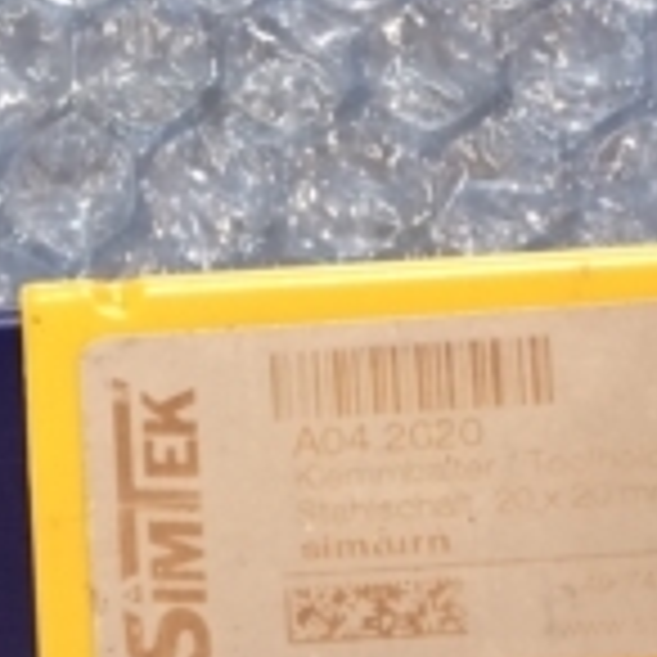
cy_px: 972
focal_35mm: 112
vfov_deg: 14.5
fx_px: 2405
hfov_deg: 15.5
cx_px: 189
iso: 64
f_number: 2.2
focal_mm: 4.15
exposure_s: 1/30
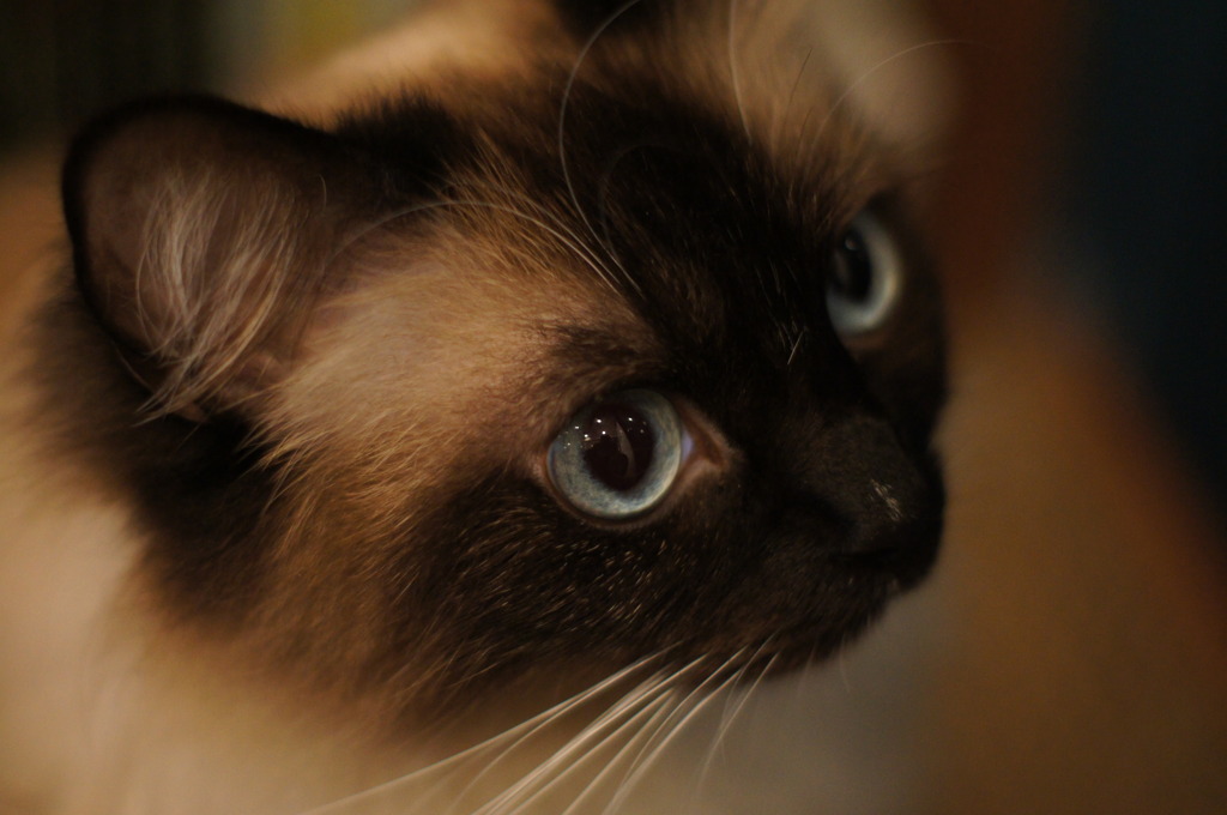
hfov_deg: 27.0
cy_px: 408
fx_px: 2553
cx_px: 614
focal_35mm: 75
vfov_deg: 18.1
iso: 1600
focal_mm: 50
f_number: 1.8
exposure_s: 1/125
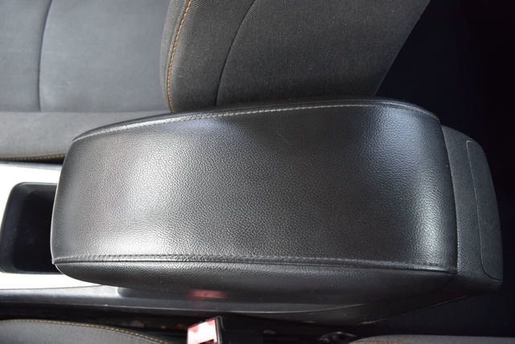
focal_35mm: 30
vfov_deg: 43.6
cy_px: 172
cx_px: 258
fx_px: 429
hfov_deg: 61.9
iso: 400
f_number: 6.3
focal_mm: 20
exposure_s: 1/15
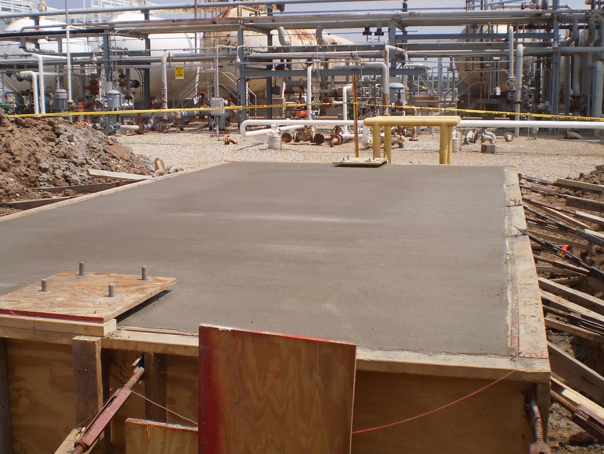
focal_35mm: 45
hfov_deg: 42.0
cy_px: 214
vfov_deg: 32.2
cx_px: 261
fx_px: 785
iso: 64
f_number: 4.6
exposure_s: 1/1250
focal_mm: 6.3
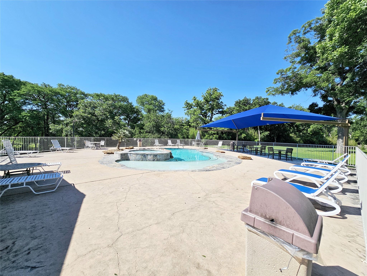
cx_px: 184
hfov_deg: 106.2
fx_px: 138
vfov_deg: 89.9
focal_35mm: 13
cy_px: 138
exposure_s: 1/3246
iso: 50
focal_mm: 2.2
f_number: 2.2
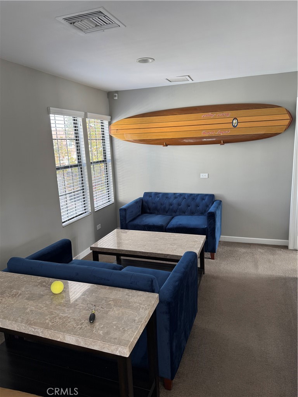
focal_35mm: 24
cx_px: 149
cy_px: 198
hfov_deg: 56.8
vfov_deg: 71.6
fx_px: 275
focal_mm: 6.76
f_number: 1.78
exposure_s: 1/121
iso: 125
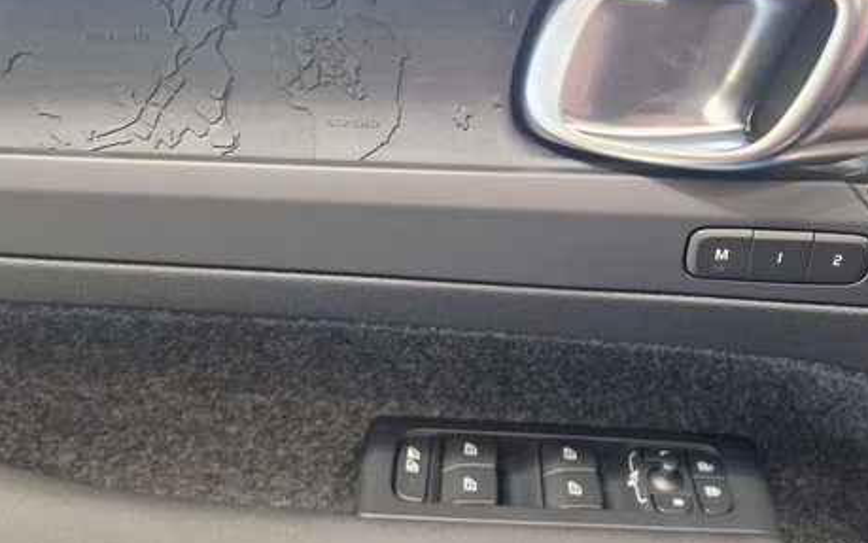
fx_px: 804
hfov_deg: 56.2
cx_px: 528
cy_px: 342
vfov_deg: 37.0
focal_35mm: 34
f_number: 1.8
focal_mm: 5.4
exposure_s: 1/100
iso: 640
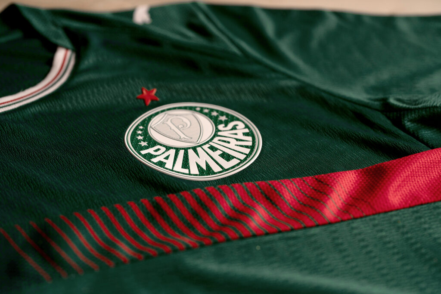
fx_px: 613
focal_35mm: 50
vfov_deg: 27.0
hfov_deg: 39.6
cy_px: 147
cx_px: 220
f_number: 4
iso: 400
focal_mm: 50
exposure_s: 1/100
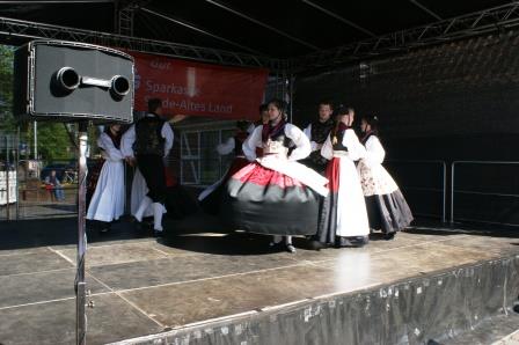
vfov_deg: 39.9
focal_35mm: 33
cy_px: 172
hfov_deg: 57.3
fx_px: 475
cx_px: 260
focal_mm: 22
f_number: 9
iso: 100
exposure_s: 1/80
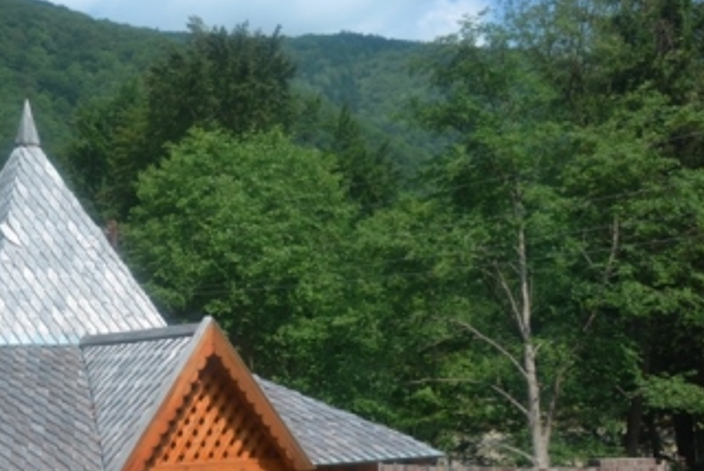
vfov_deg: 24.9
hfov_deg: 34.9
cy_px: 336
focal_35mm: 54
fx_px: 1057
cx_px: 79
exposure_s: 1/200
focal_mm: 18
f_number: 7.1
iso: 100
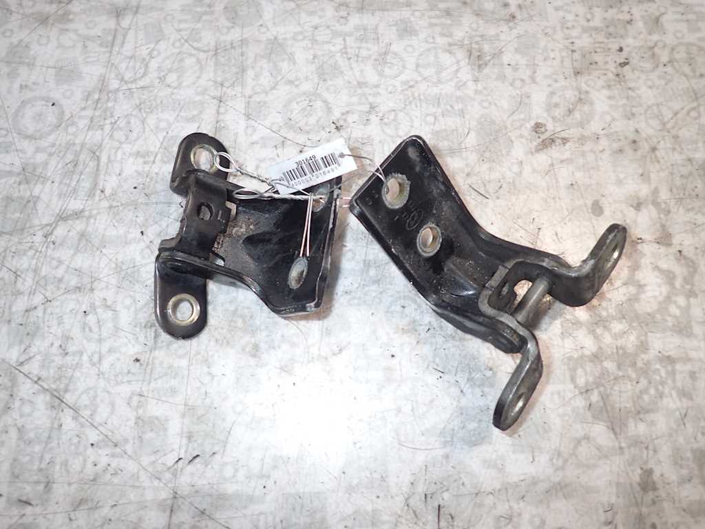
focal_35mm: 25
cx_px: 352
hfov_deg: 69.4
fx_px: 509
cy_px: 264
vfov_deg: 54.9
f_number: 2
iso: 200
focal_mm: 4.5
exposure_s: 1/40
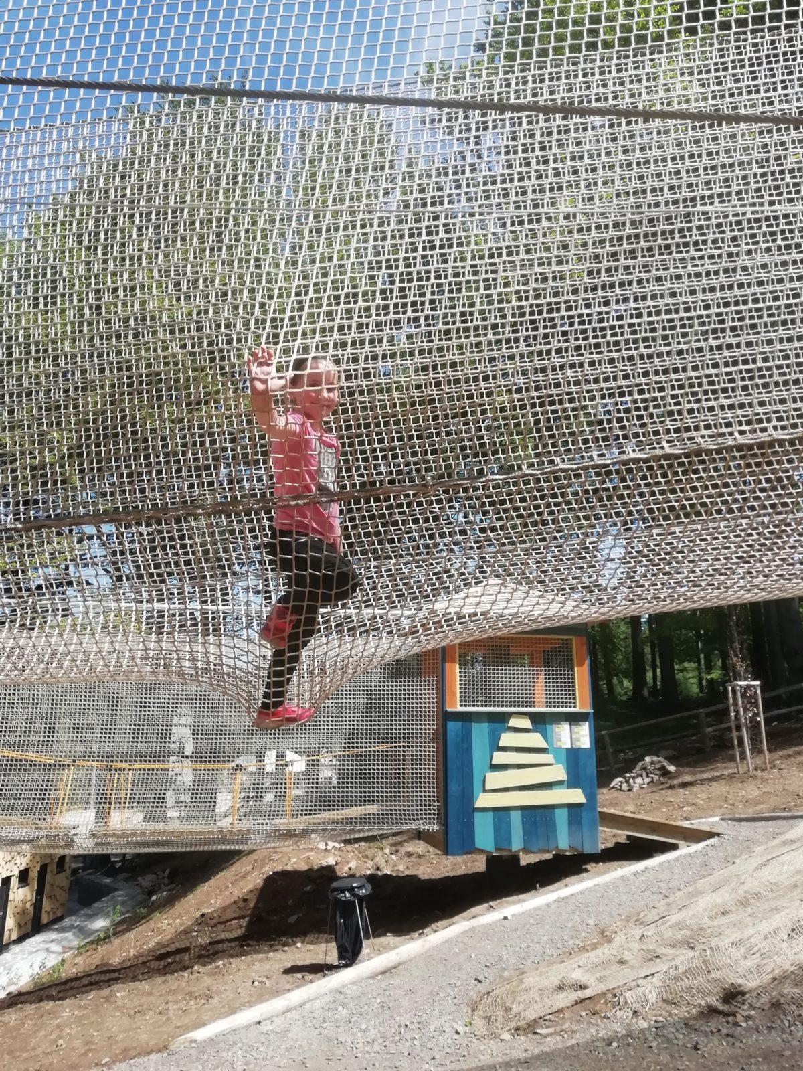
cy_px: 536
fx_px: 804
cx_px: 402
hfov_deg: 53.1
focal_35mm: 26
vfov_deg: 67.3
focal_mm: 3.46
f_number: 2.2
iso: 50
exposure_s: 1/789
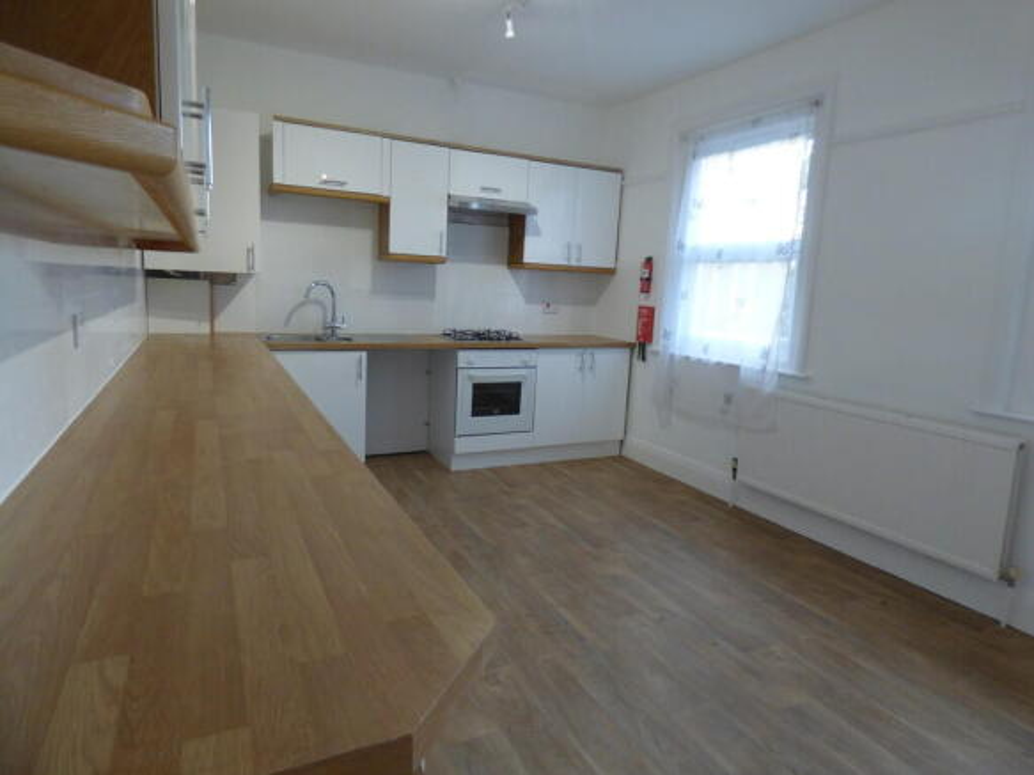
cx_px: 517
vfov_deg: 66.0
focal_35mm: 20
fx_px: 597
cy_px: 388
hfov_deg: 81.8
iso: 250
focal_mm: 3.58
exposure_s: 1/60
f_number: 2.8
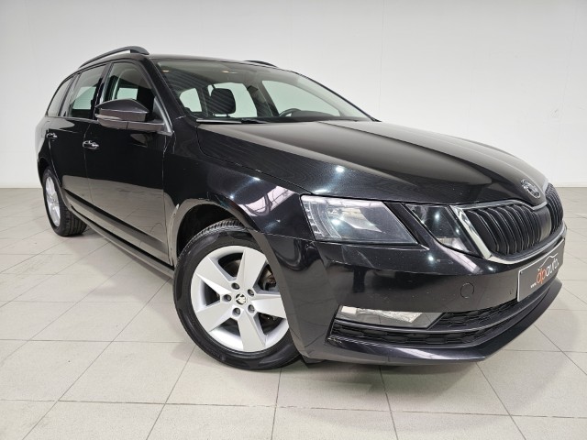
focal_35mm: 23
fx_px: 390
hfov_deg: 73.9
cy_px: 220
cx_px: 294
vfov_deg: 58.9
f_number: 1.7
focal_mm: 6.3
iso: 80
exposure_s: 1/100
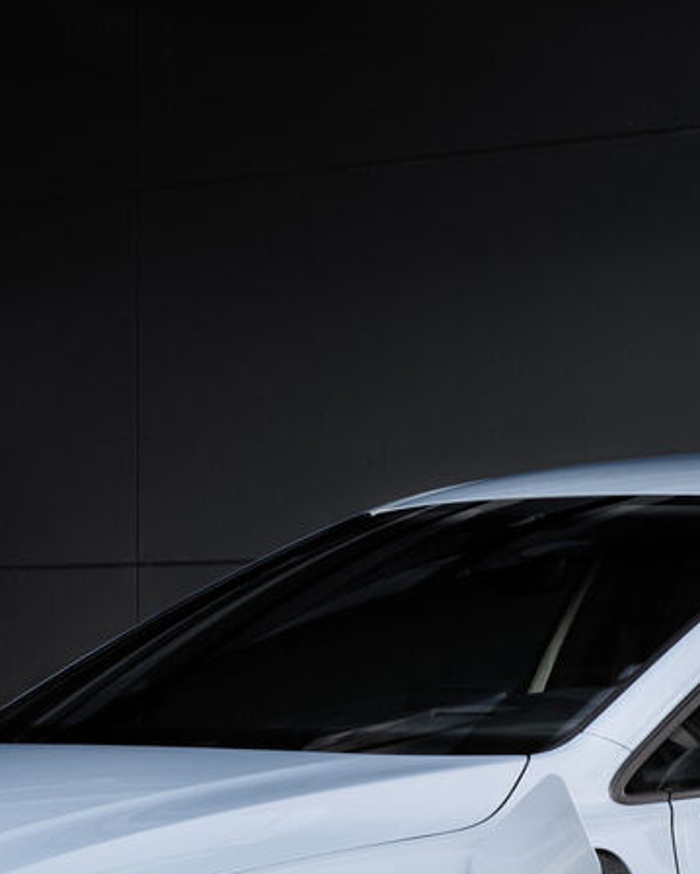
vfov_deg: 8.5
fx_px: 5847
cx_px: 433
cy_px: 550
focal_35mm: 226
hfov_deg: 6.9
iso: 200
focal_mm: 60
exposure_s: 1/80
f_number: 8
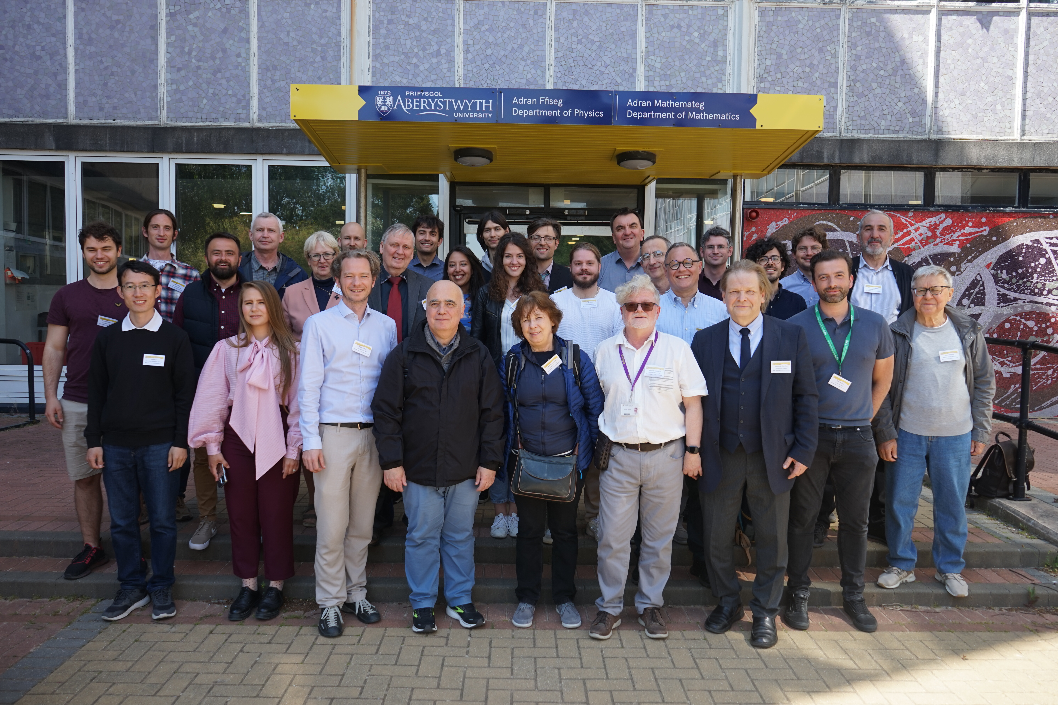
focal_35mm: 28
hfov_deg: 65.5
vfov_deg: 46.4
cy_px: 352
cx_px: 529
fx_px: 823
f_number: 7.1
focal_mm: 28
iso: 100
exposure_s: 1/100
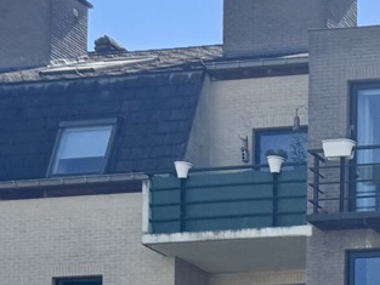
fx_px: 1614
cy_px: 787
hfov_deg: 11.0
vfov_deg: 8.7
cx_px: 959
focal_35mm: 147
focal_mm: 6.76
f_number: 1.78
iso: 80
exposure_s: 1/4310
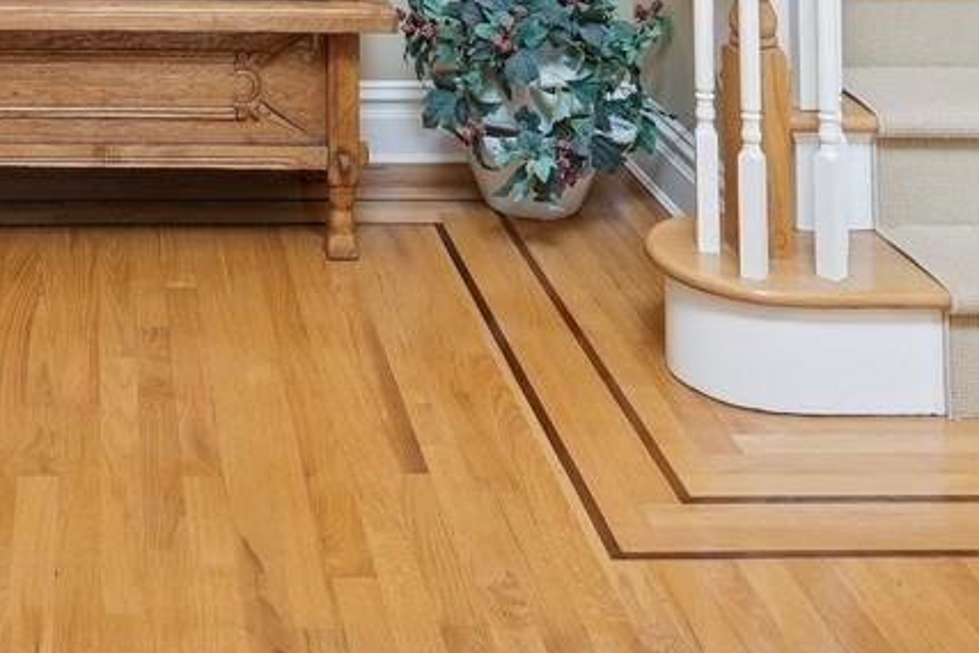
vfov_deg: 18.7
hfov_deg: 32.8
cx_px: 252
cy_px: -444
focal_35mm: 60
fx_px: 1632
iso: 200
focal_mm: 16
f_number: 9
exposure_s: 1/8
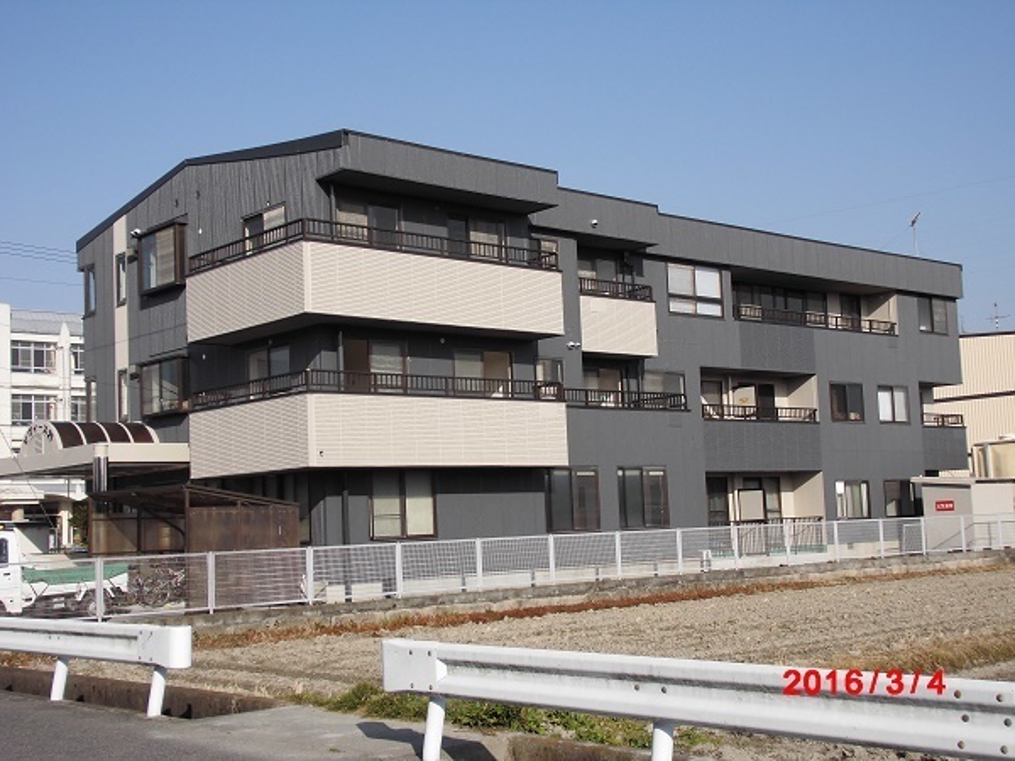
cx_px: 508
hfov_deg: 45.8
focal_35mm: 41
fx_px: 1202
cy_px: 380
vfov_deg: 35.1
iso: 80
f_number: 10.44
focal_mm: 7.28
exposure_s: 1/125
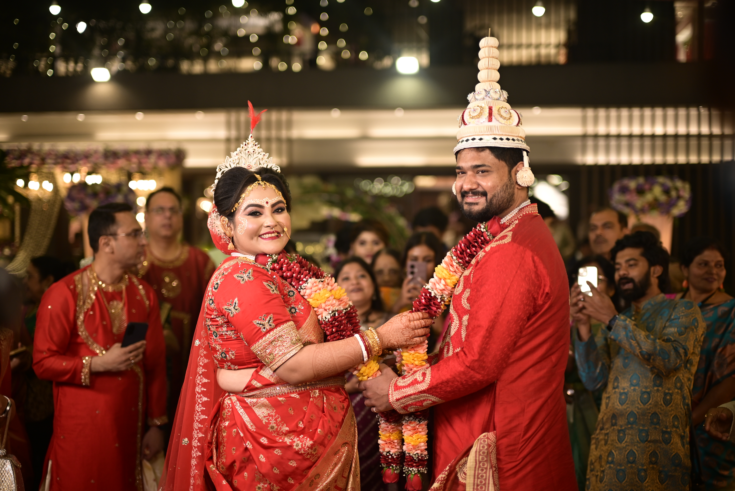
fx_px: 1021
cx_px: 368
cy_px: 246
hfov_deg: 39.6
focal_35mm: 50
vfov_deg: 27.0
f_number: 1.6
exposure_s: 1/400
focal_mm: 50
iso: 400
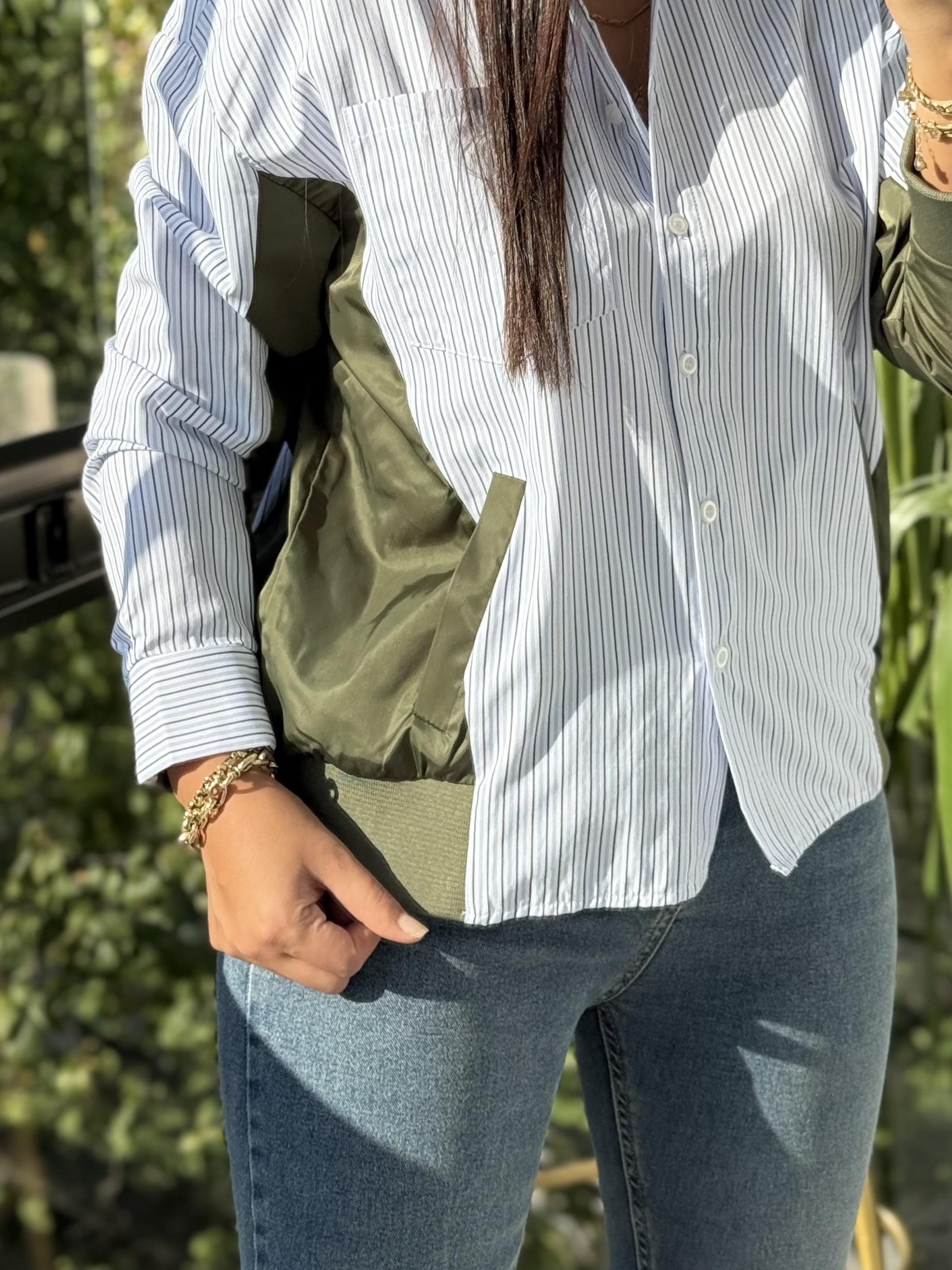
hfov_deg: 18.6
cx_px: 613
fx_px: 2897
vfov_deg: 24.4
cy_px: 297
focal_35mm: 79
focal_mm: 6.76
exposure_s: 1/1222
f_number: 1.78
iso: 100
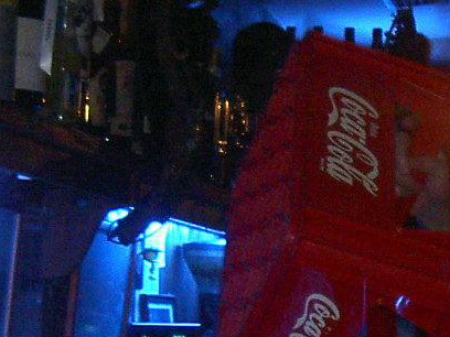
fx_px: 1989
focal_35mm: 153
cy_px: 229
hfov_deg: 12.7
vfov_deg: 9.7
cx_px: 470
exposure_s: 1/59.5
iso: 100
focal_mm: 8
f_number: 2.8
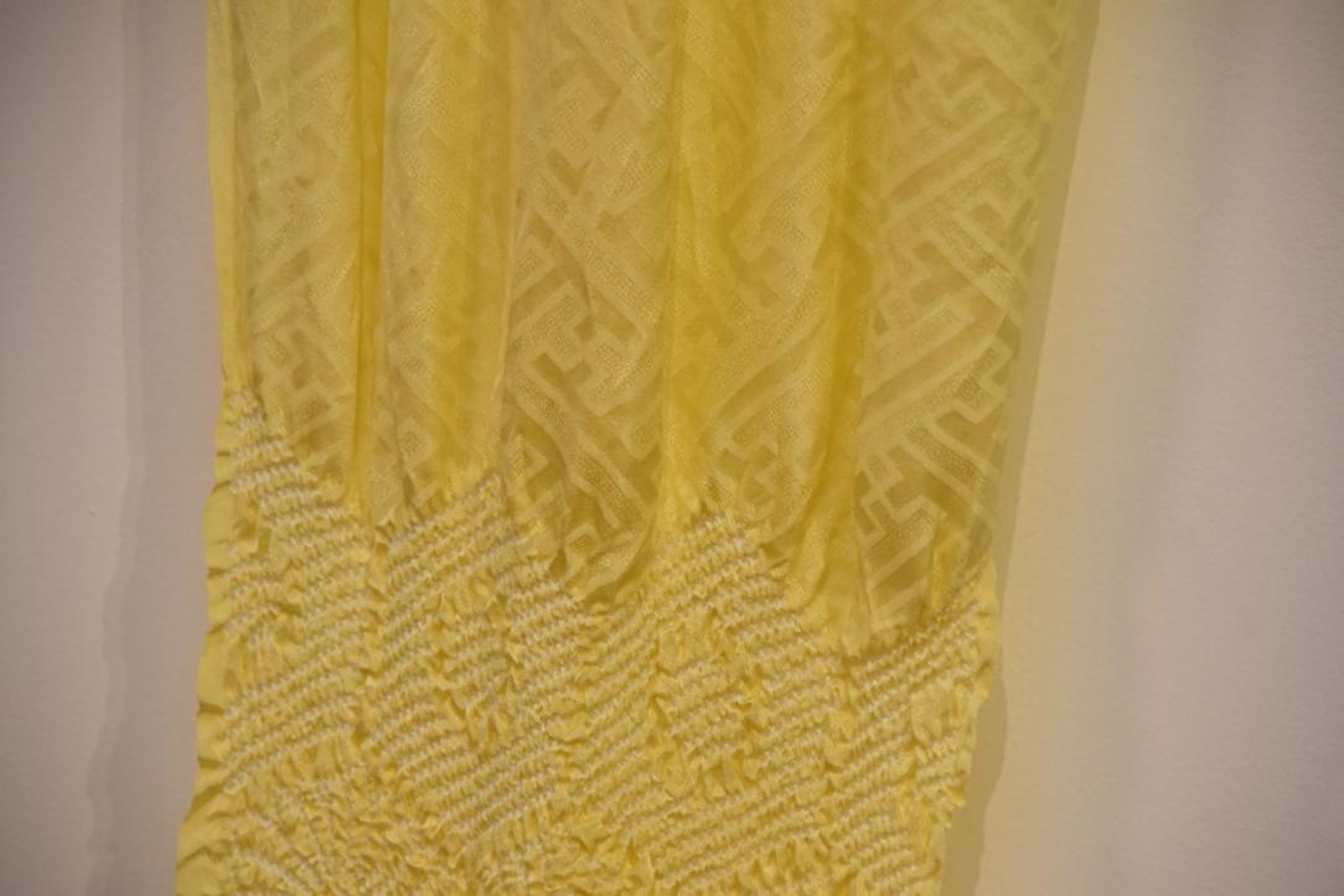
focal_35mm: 232
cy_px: 448
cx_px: 672
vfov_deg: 5.9
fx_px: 8681
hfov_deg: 8.9
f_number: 6
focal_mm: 155
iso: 1400
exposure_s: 1/125
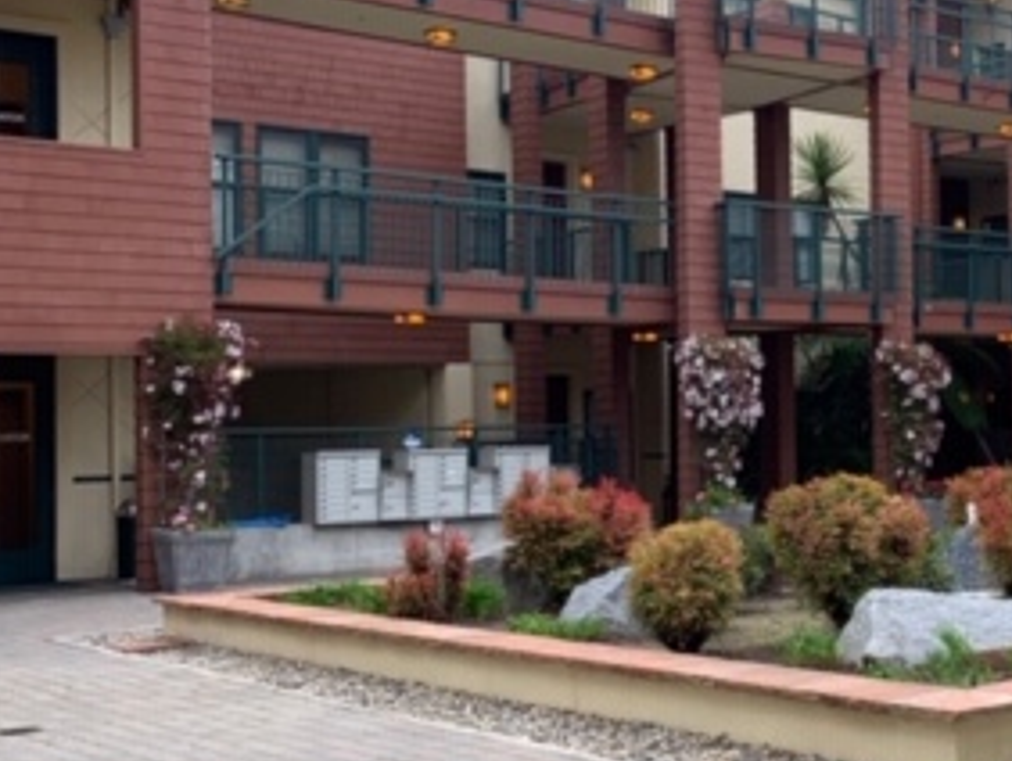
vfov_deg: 24.8
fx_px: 1726
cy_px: 406
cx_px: 1019
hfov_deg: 30.3
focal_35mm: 59
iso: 25
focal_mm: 4.25
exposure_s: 1/399
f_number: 1.8
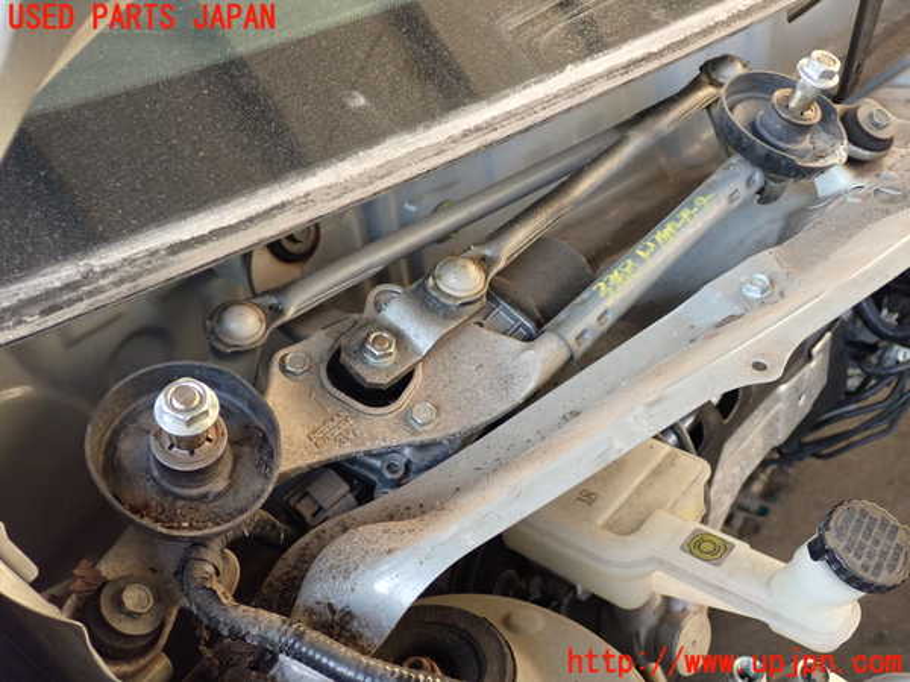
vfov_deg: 37.7
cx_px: 455
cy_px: 341
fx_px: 999
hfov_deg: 49.0
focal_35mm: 38
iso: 500
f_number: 2.7
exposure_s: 1/125
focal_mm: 6.83
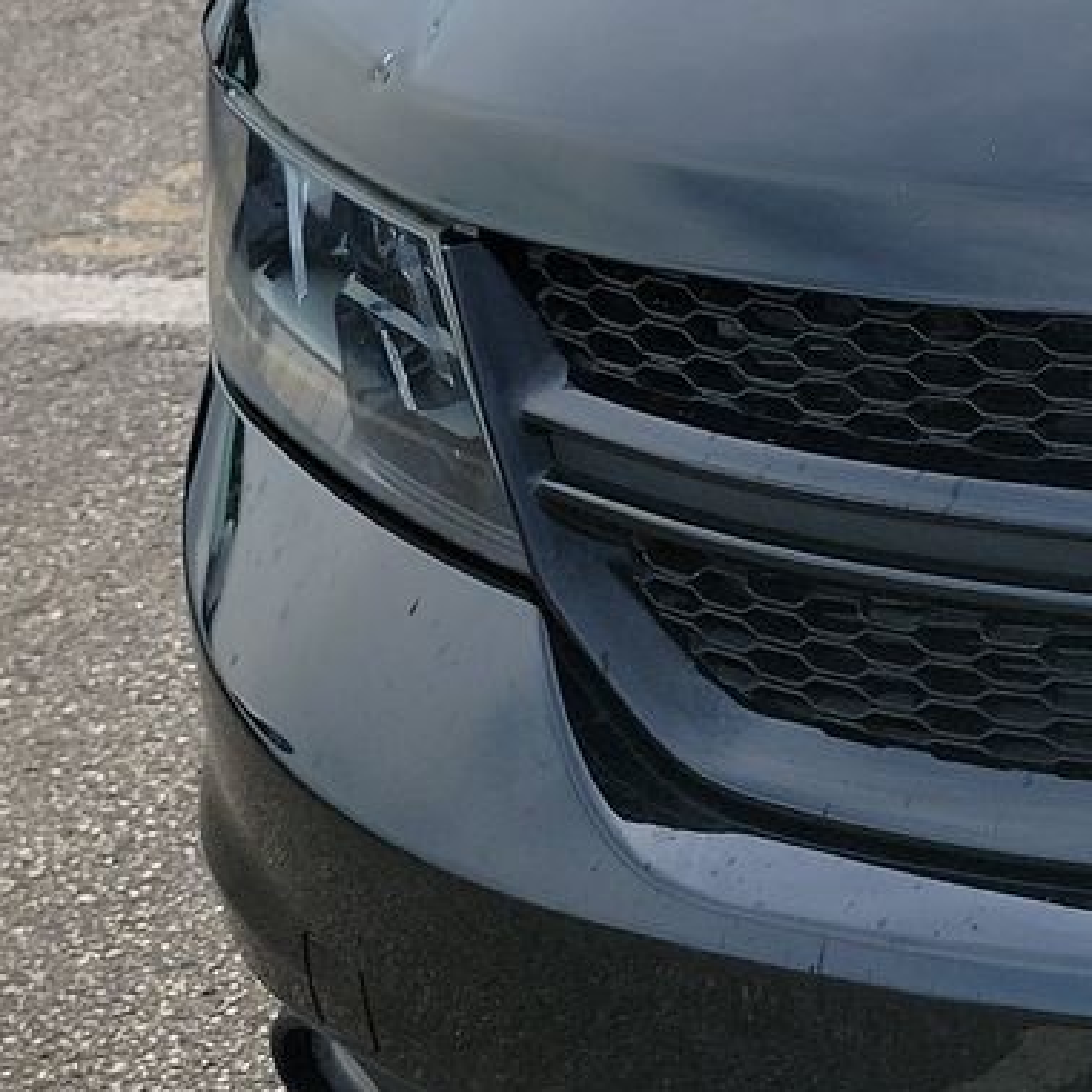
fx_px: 3176
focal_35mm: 89
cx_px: 1849
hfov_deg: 16.8
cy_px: -92
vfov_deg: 18.8
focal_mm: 6.7
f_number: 1.8
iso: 50
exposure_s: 1/506
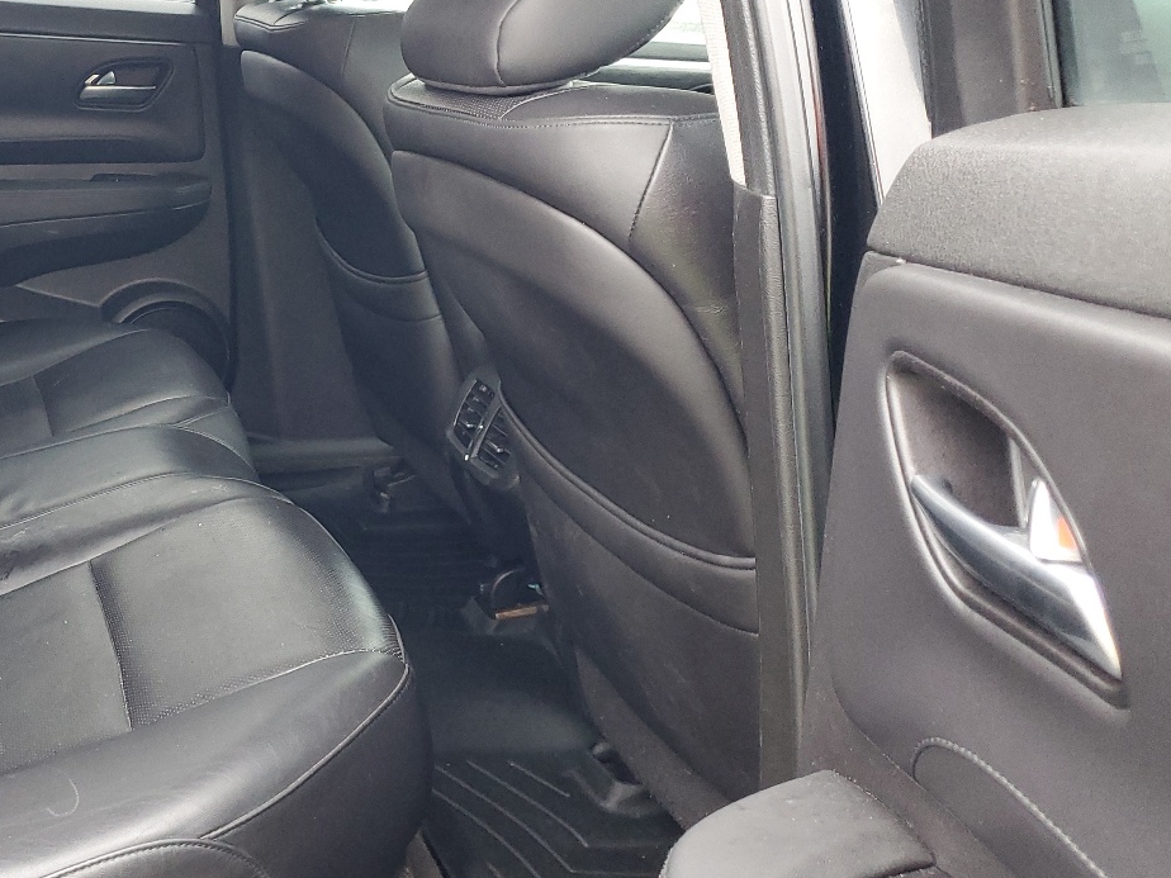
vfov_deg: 32.0
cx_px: 200
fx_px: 1522
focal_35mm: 45
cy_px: 319
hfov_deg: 40.0
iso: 173
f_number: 1.5
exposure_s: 1/60.2
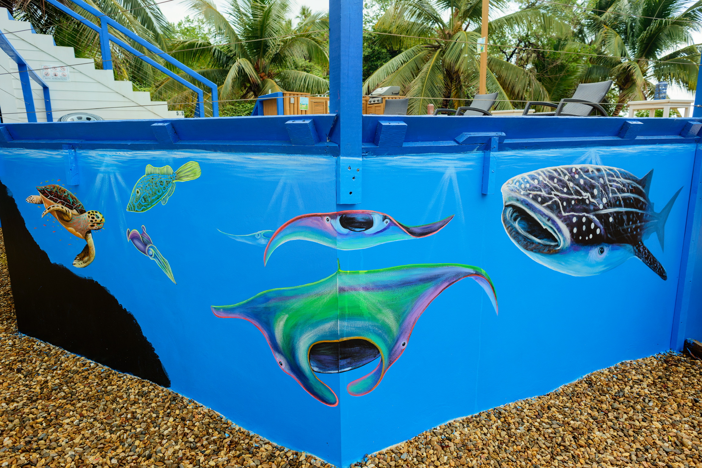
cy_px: 234
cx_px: 351
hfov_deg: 73.7
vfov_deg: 53.2
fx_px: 468
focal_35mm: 24
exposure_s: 1/200
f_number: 7.1
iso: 200
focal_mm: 24
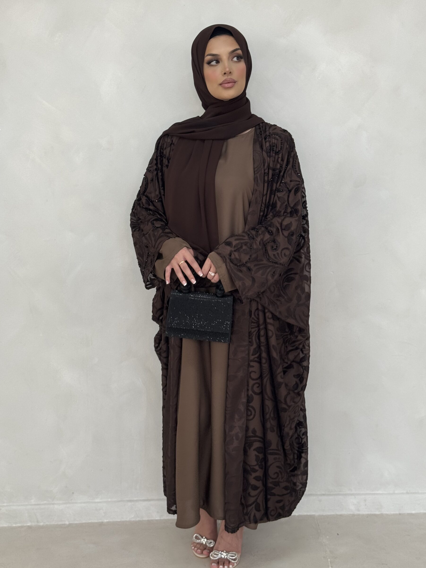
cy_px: 270
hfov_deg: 28.6
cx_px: 215
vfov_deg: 37.5
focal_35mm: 51
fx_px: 837
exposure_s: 1/139
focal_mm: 6.76
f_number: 1.78
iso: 50
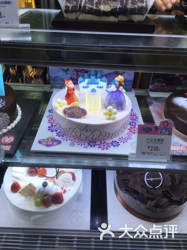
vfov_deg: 61.7
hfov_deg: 48.2
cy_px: 125
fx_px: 209
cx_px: 94
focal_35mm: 29
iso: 25
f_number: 2.2
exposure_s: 1/184
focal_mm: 4.15
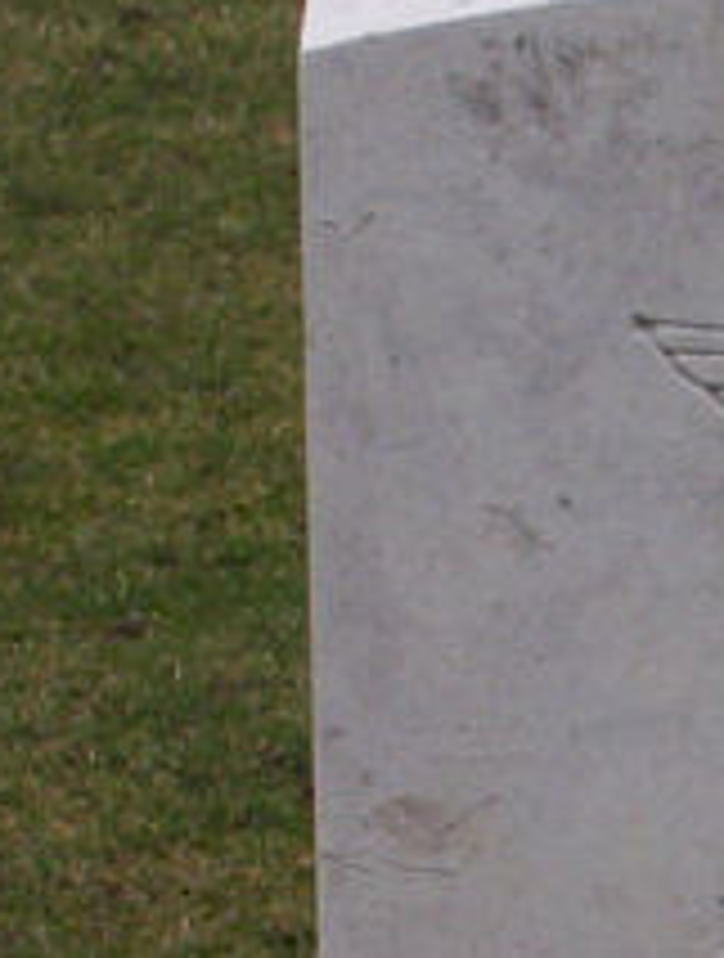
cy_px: 1311
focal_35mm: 302
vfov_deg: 6.5
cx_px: 854
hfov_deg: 4.9
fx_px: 8380
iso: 100
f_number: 3.62
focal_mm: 10.76
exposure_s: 1/297
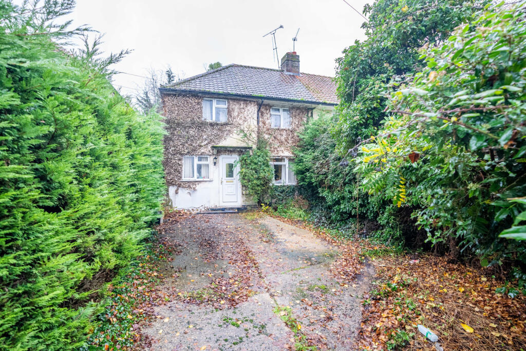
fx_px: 234
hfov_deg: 96.7
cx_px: 263
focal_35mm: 16
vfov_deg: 73.8
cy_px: 176
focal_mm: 16
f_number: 4
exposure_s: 1/160
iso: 640
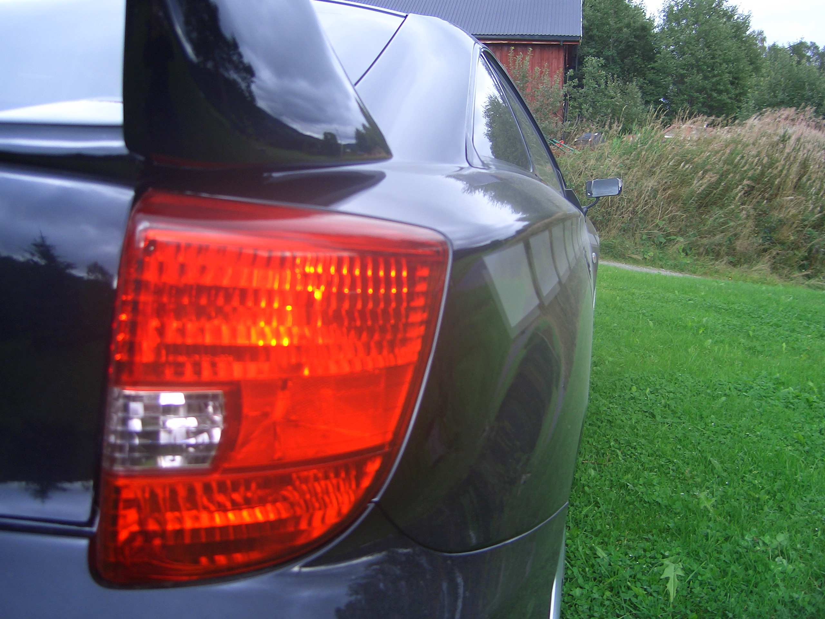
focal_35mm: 39
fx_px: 929
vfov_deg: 36.8
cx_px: 412
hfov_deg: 47.9
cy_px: 310
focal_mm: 8
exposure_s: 1/80
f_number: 2.8
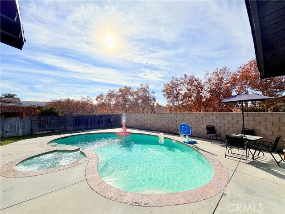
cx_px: 142
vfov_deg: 85.7
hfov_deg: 102.1
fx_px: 115
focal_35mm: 14
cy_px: 107
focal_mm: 2.22
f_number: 2.2
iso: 20
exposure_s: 1/2092
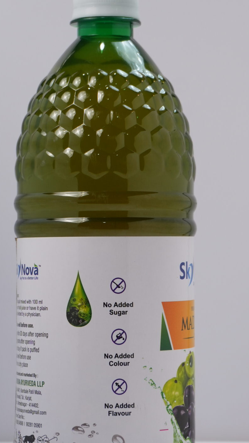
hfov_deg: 8.5
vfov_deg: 15.1
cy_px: 232
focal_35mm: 142
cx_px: 103
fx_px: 1666
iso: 250
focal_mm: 50
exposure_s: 1/125
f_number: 6.7
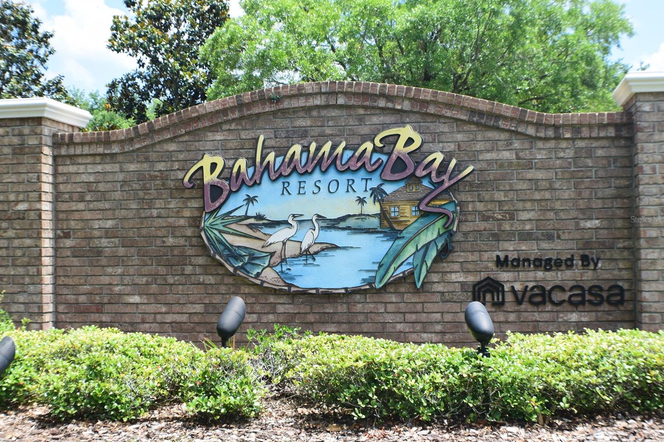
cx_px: 317
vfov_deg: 20.3
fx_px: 1235
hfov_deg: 30.1
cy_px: 219
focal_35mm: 67
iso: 400
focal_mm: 42
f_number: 11
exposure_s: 1/320
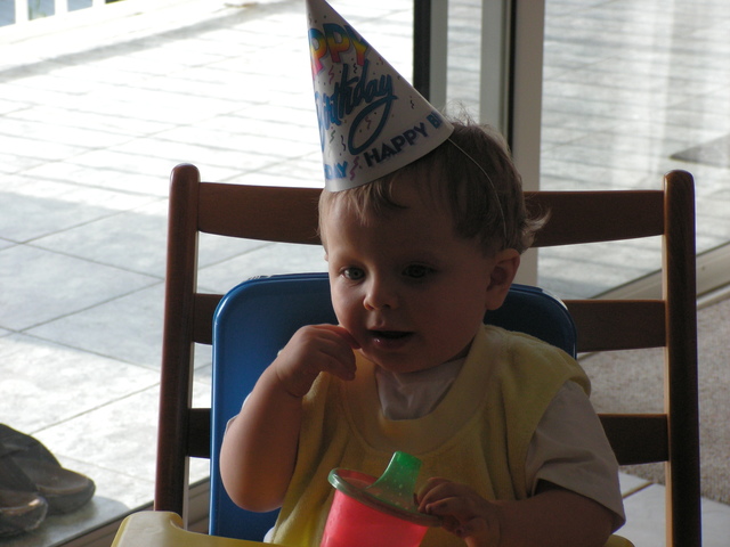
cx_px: 365
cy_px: 274
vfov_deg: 11.4
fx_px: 2742
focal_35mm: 130
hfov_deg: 15.2
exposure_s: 1/200
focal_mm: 21.8
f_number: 3.4
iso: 80
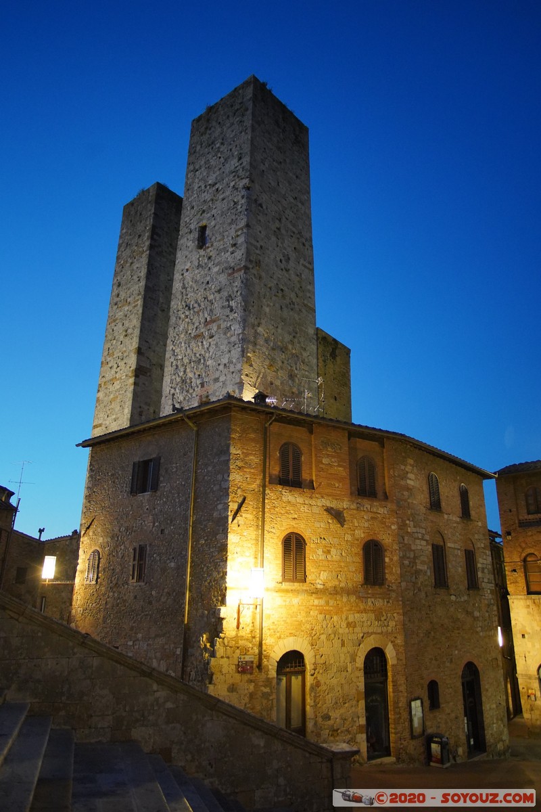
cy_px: 406
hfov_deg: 51.3
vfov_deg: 71.5
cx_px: 270
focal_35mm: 25
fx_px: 563
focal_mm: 25
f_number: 2.8
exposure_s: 1/60
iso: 5000
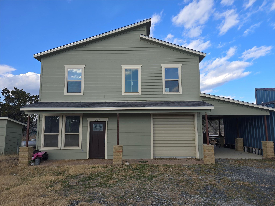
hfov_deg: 73.9
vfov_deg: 58.9
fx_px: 183
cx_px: 138
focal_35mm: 23
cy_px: 103
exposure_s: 1/401
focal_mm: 6.3
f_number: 1.7
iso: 12
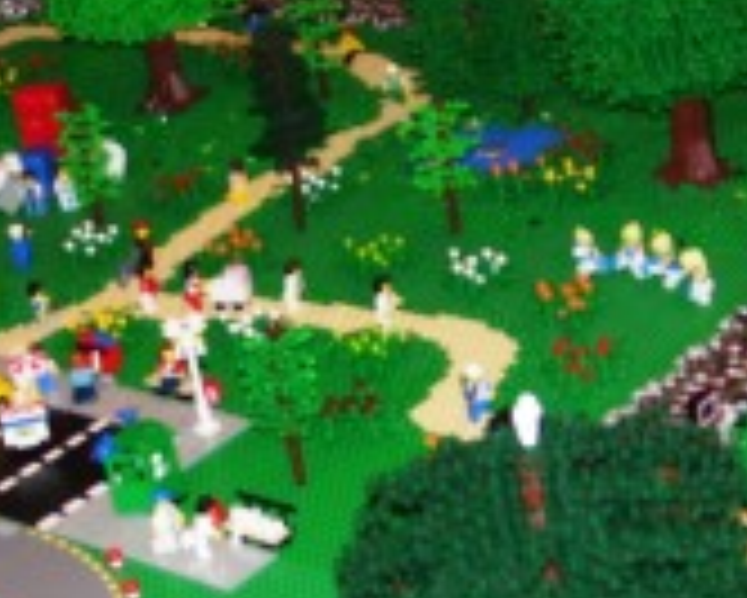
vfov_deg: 16.2
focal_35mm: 95
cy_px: 400
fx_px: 2102
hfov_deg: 20.1
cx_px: 248
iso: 80
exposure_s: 1/60
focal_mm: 6
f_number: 2.7
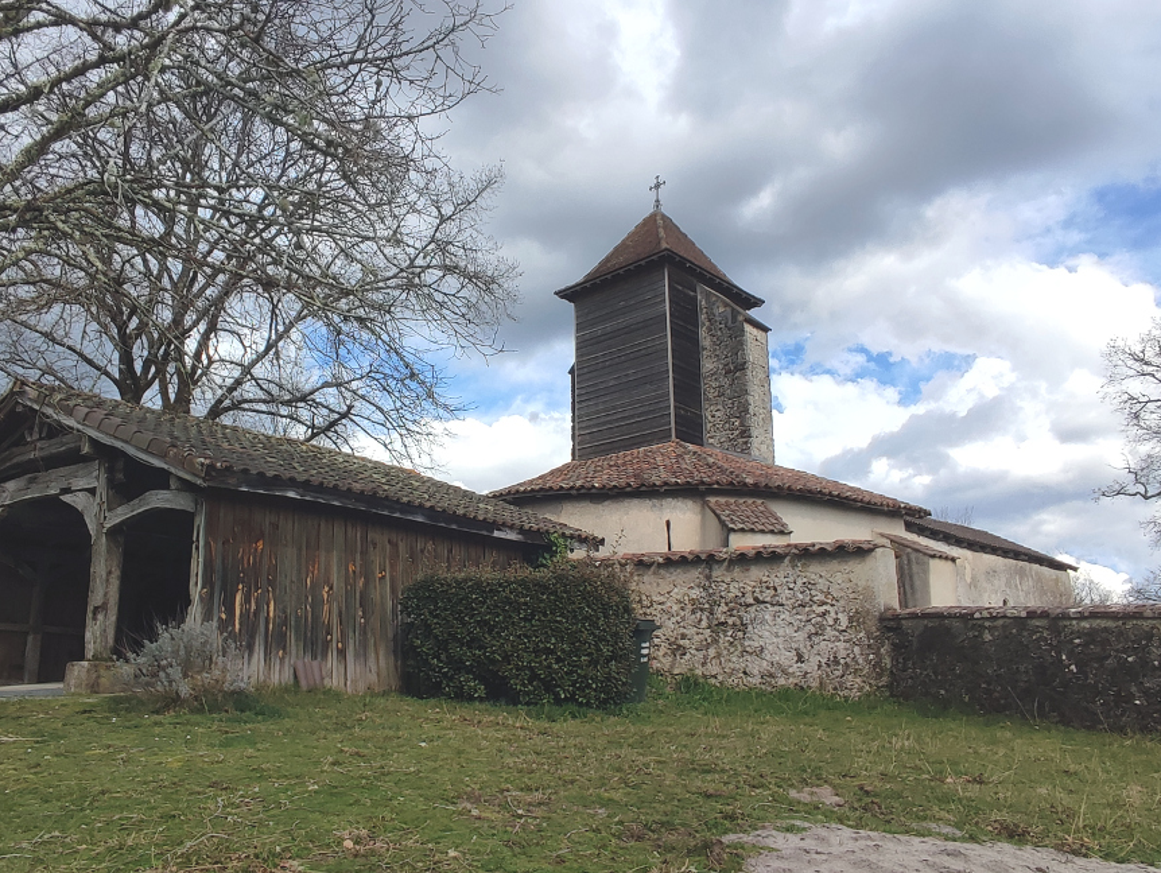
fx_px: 638
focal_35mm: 19
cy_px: 449
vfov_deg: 68.7
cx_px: 505
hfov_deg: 84.2
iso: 50
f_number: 2.2
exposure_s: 1/954
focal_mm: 1.65
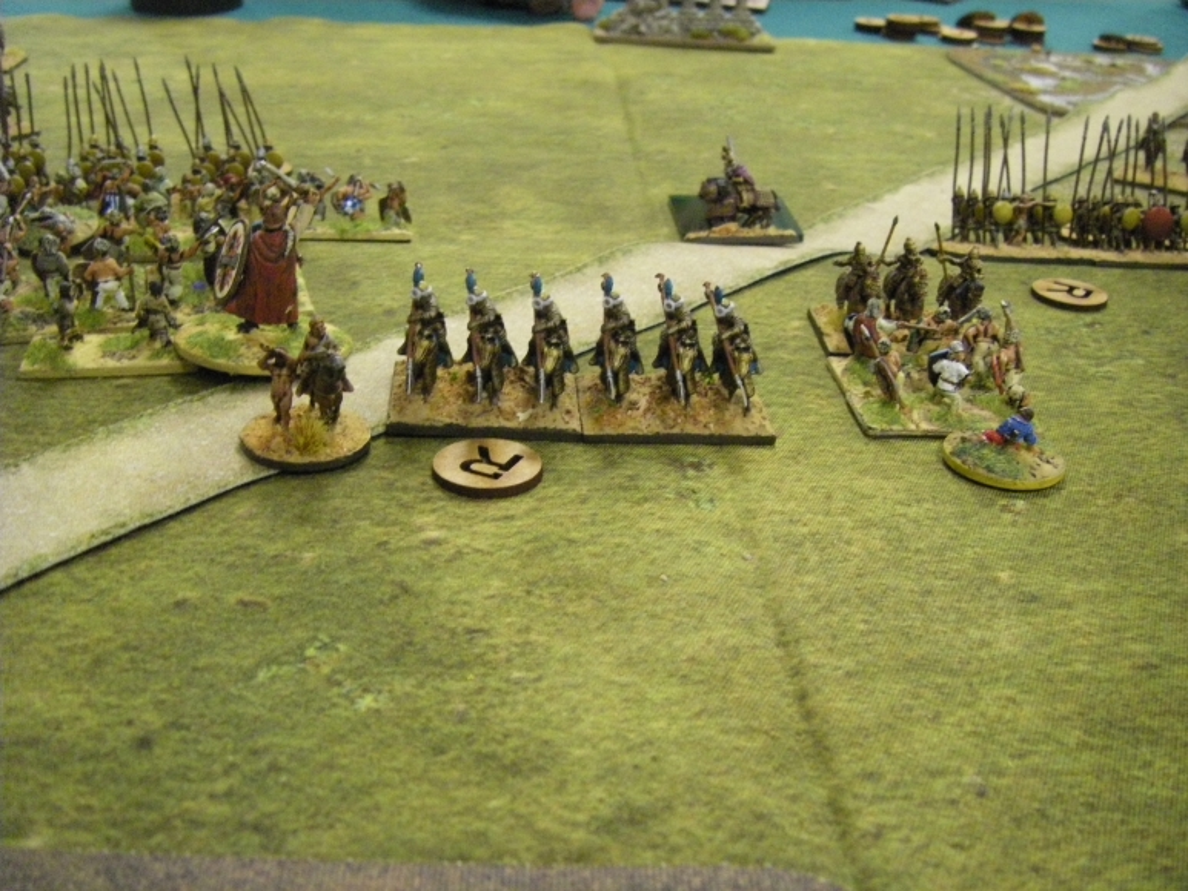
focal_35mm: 38
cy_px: 446
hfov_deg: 49.0
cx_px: 594
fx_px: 1304
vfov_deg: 37.7
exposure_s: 1/50
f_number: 3.5
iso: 640
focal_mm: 6.3
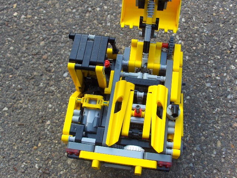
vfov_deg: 41.8
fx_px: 233
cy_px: 89
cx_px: 118
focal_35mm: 34
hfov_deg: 54.0
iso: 98
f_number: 3
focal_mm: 7
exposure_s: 1/234
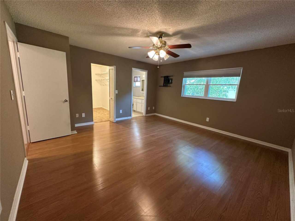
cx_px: 148
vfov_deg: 85.7
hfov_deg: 102.1
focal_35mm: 14
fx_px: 119
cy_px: 110
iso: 500
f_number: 2.2
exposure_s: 1/60
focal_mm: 2.22
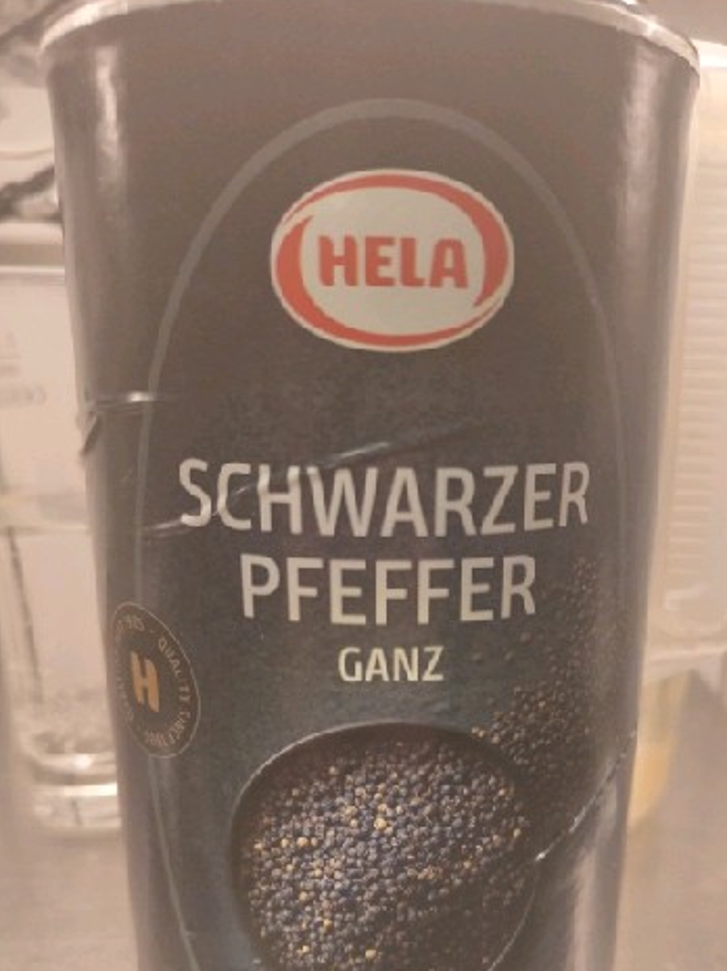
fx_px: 869
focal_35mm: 31
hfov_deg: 45.2
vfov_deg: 57.7
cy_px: 603
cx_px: 435
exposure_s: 1/100
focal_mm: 5.59
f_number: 1.88
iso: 152
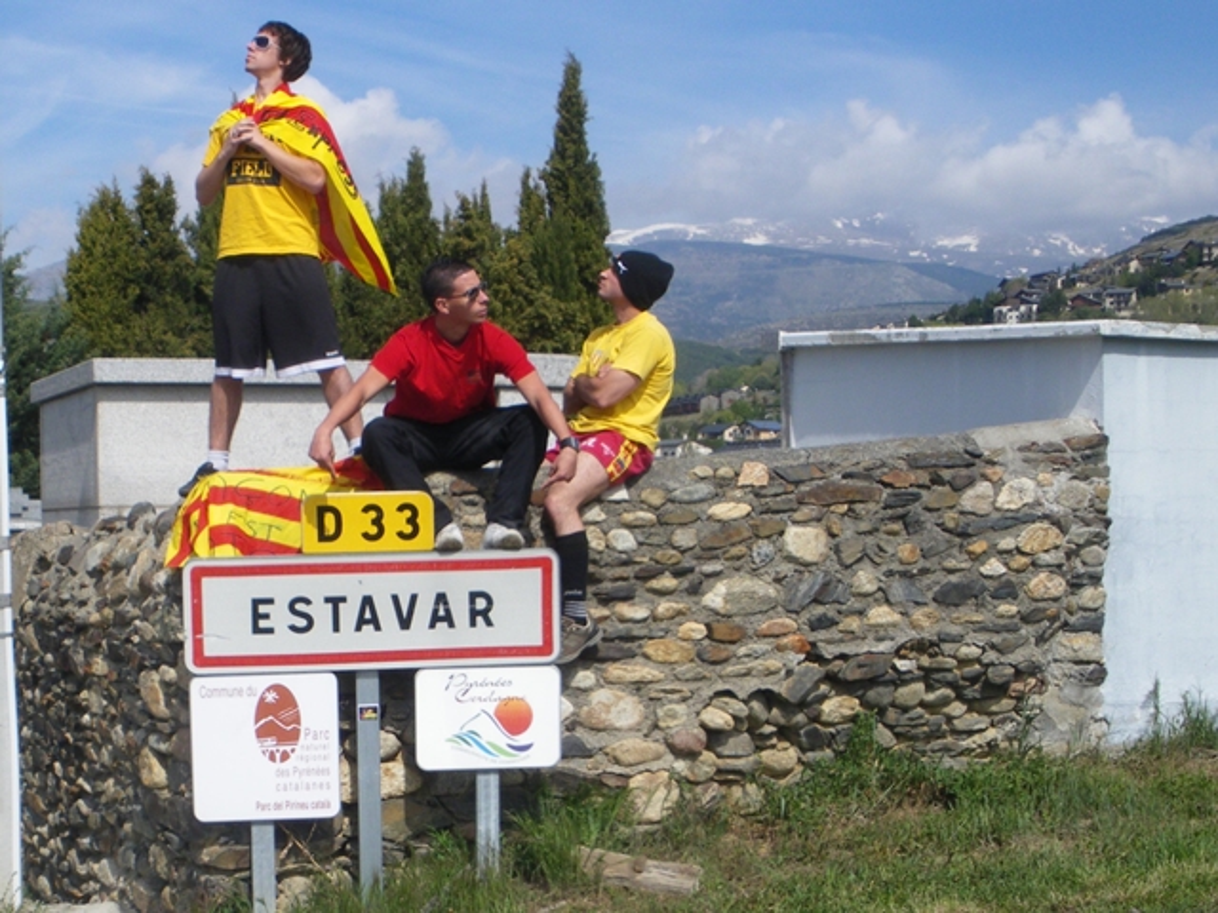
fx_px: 1267
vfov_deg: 39.7
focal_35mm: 36
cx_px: 609
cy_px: 456
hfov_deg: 51.4
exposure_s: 1/400
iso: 64
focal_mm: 6.3
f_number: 5.4
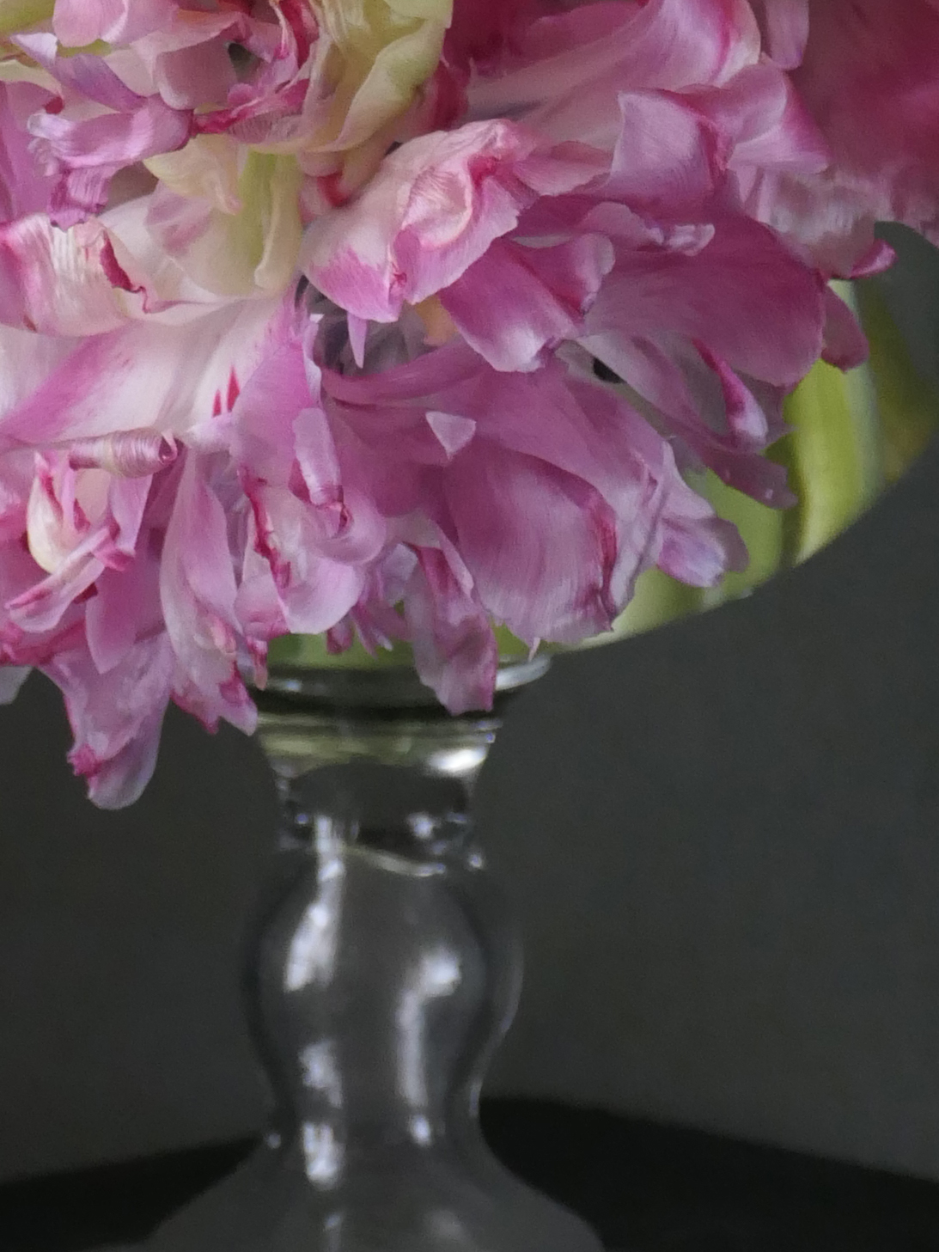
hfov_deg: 3.8
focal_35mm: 394
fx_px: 14248
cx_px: 447
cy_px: -379
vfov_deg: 5.0
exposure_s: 1/80
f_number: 3.9
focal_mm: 39.97
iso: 800
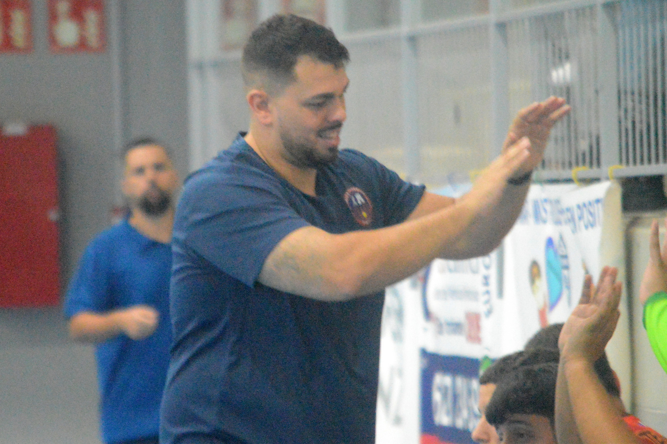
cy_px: 222
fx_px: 7499
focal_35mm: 405
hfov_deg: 5.1
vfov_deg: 3.4
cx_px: 334
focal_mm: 270
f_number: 7.1
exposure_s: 1/200
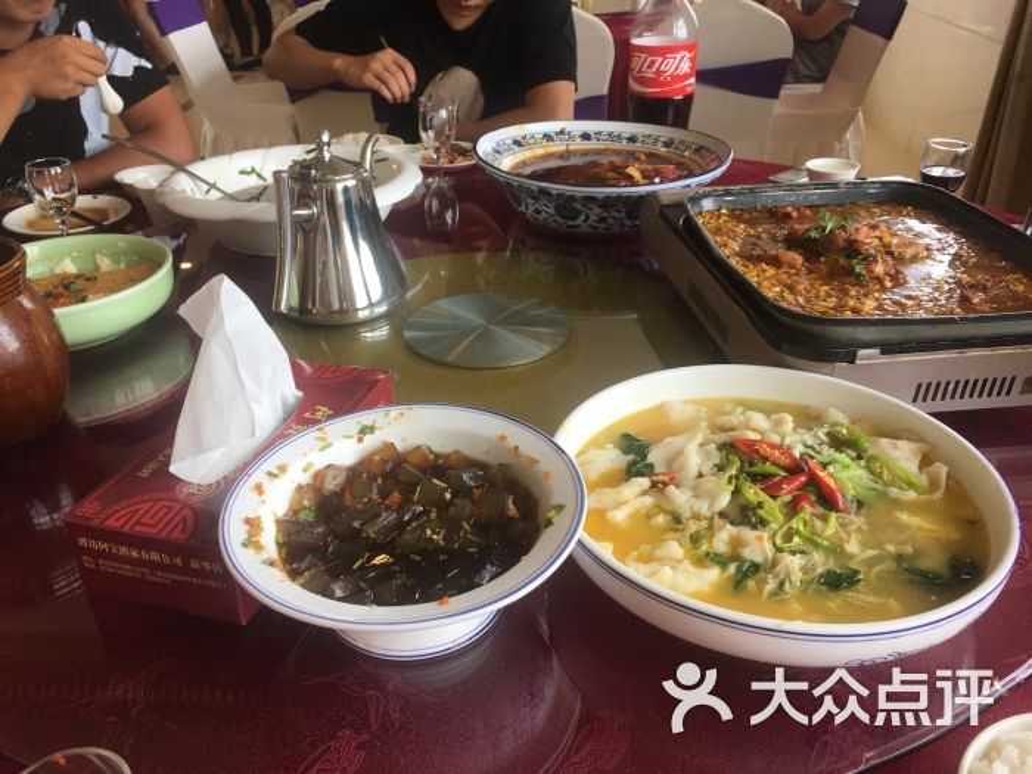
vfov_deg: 48.2
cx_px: 516
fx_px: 865
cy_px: 387
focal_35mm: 29
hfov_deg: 61.7
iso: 32
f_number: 2.2
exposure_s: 1/100
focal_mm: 4.15
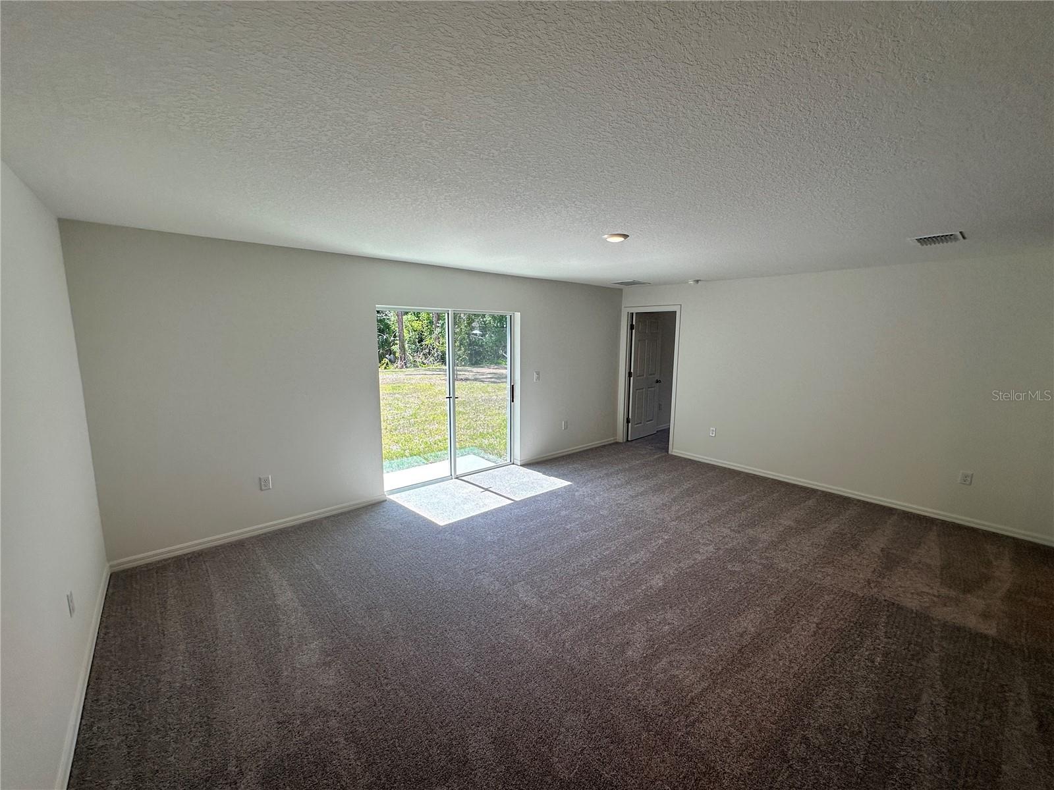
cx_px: 527
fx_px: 426
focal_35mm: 14
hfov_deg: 102.1
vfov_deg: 85.7
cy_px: 395
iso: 40
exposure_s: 1/206
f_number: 2.2
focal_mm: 2.22
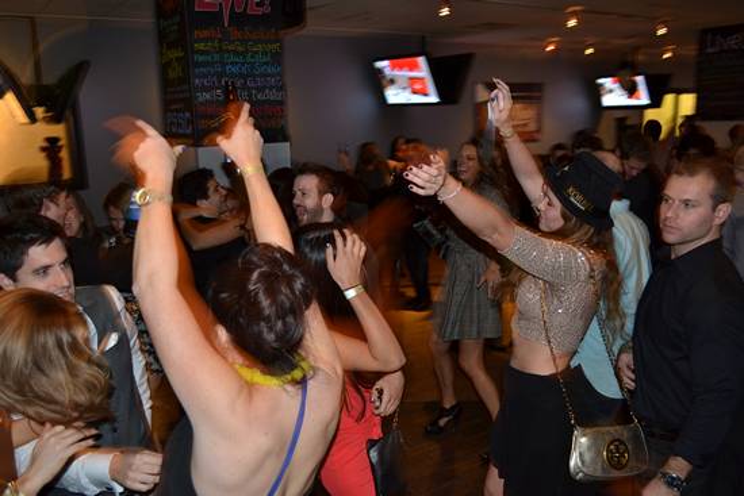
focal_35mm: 33
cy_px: 248
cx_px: 372
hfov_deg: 57.2
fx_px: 682
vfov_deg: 40.0
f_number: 3.8
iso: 400
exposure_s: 1/5
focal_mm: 22
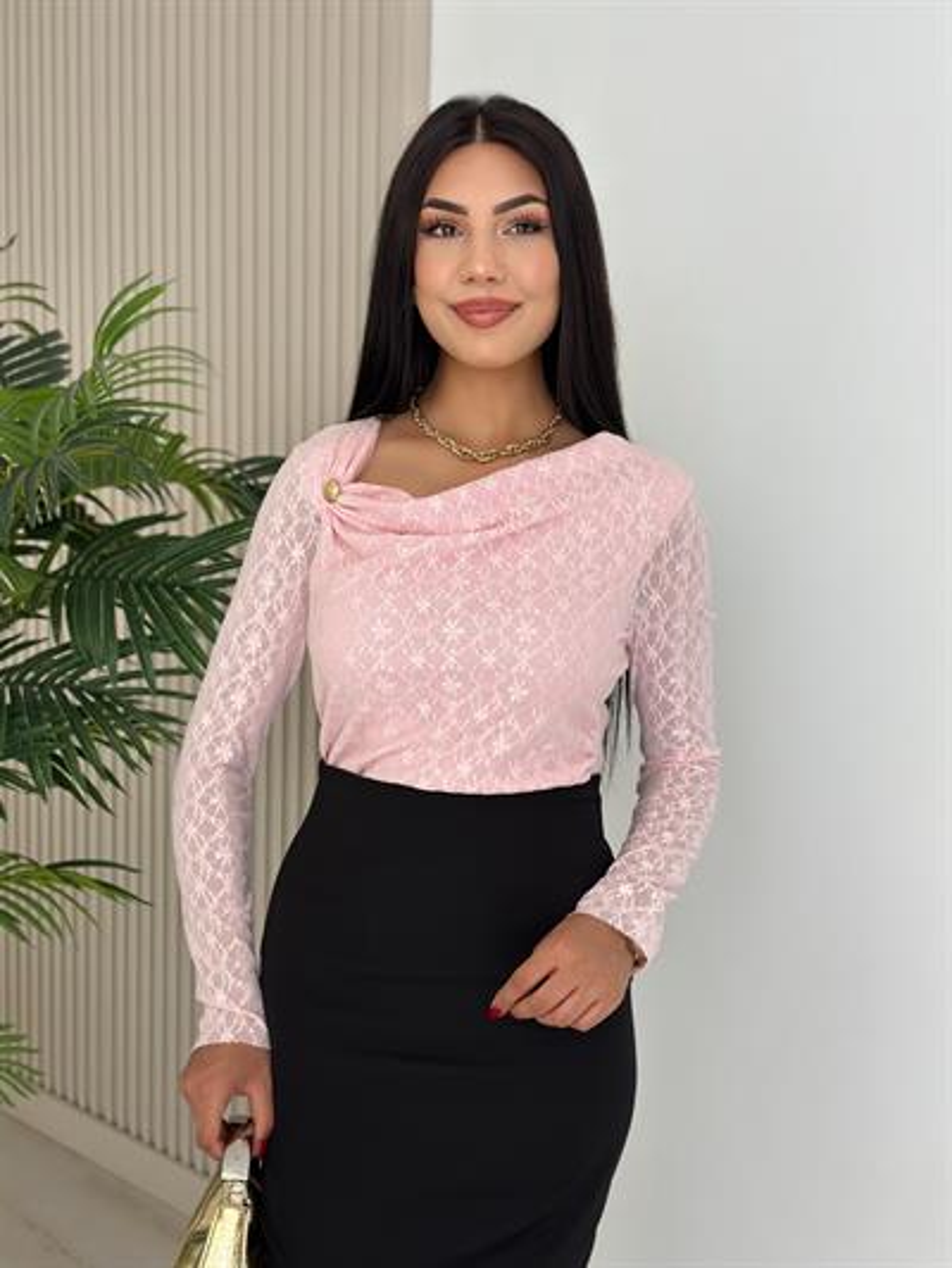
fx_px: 1759
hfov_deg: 30.3
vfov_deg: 39.6
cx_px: 476
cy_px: 634
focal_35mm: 48
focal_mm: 6.86
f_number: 1.78
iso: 80
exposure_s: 1/341
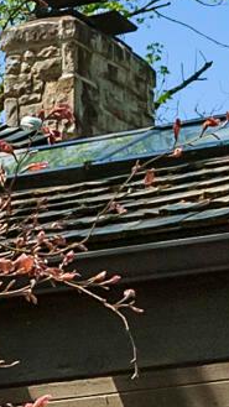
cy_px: 716
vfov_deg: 8.0
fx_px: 2806
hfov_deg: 4.6
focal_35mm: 260
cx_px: -115
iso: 800
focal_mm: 27.2
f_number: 9
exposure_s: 1/1000
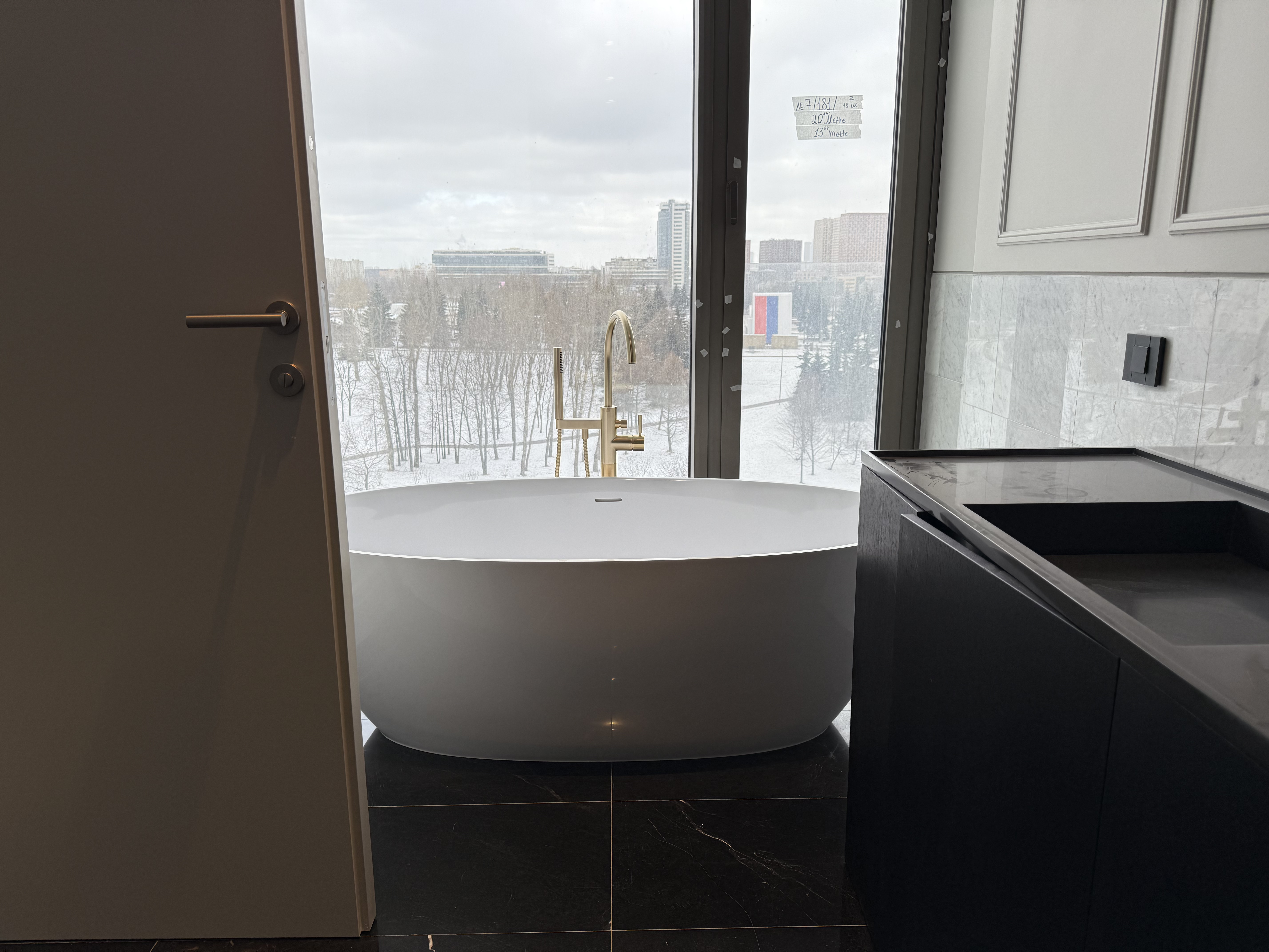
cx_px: 634
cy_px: 476
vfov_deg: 56.8
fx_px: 880
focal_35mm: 24
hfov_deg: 71.6
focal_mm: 6.76
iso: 80
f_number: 1.78
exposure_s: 1/385
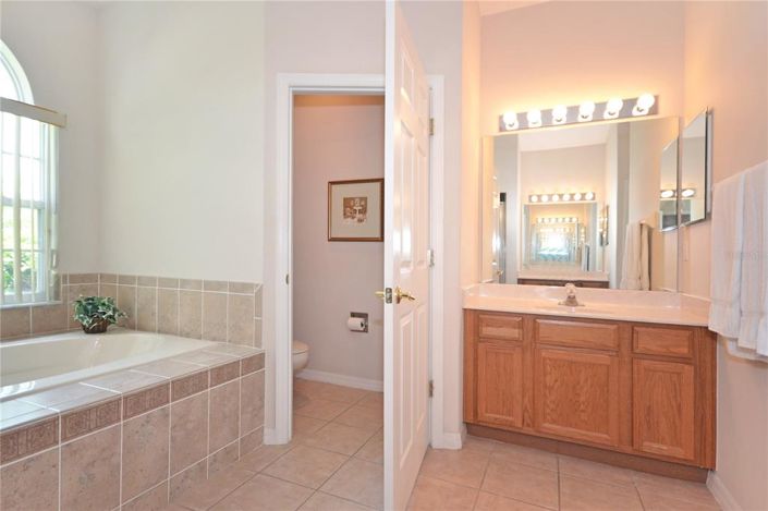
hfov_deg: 90.0
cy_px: 256
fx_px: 384
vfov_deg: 67.3
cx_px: 384
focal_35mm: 18
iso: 400
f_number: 4.5
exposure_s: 1/60
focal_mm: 12
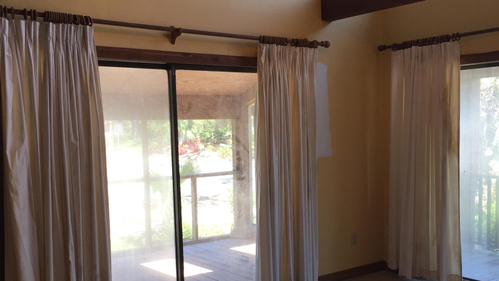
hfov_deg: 47.2
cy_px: 194
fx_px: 569
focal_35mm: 43
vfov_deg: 27.5
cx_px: 283
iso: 50
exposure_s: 1/120
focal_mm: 4.15
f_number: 2.2
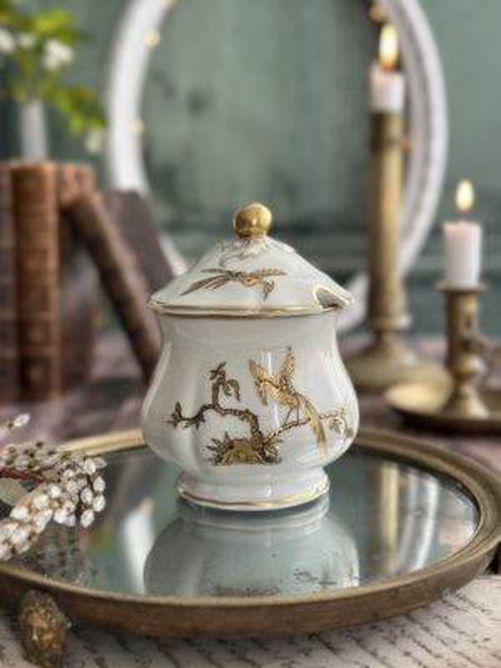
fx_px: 926
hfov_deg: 30.3
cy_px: 334
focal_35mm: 48
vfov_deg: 39.7
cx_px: 250
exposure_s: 1/178
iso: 80
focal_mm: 6.86
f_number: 1.78
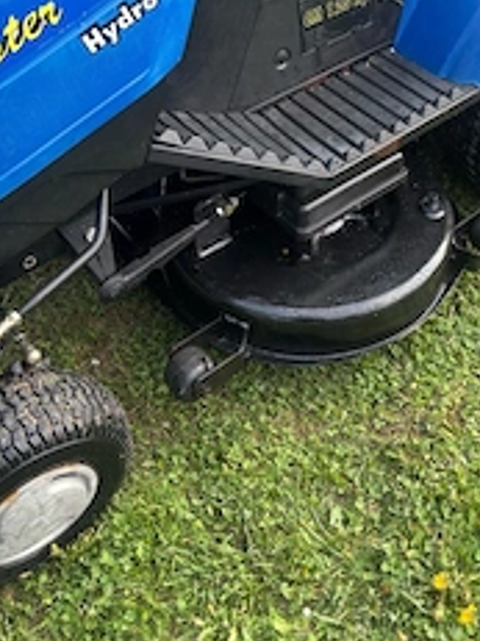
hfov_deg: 31.6
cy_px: 117
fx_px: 833
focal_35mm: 45
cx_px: 352
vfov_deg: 40.2
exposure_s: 1/121
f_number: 1.6
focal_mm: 5.96
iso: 50
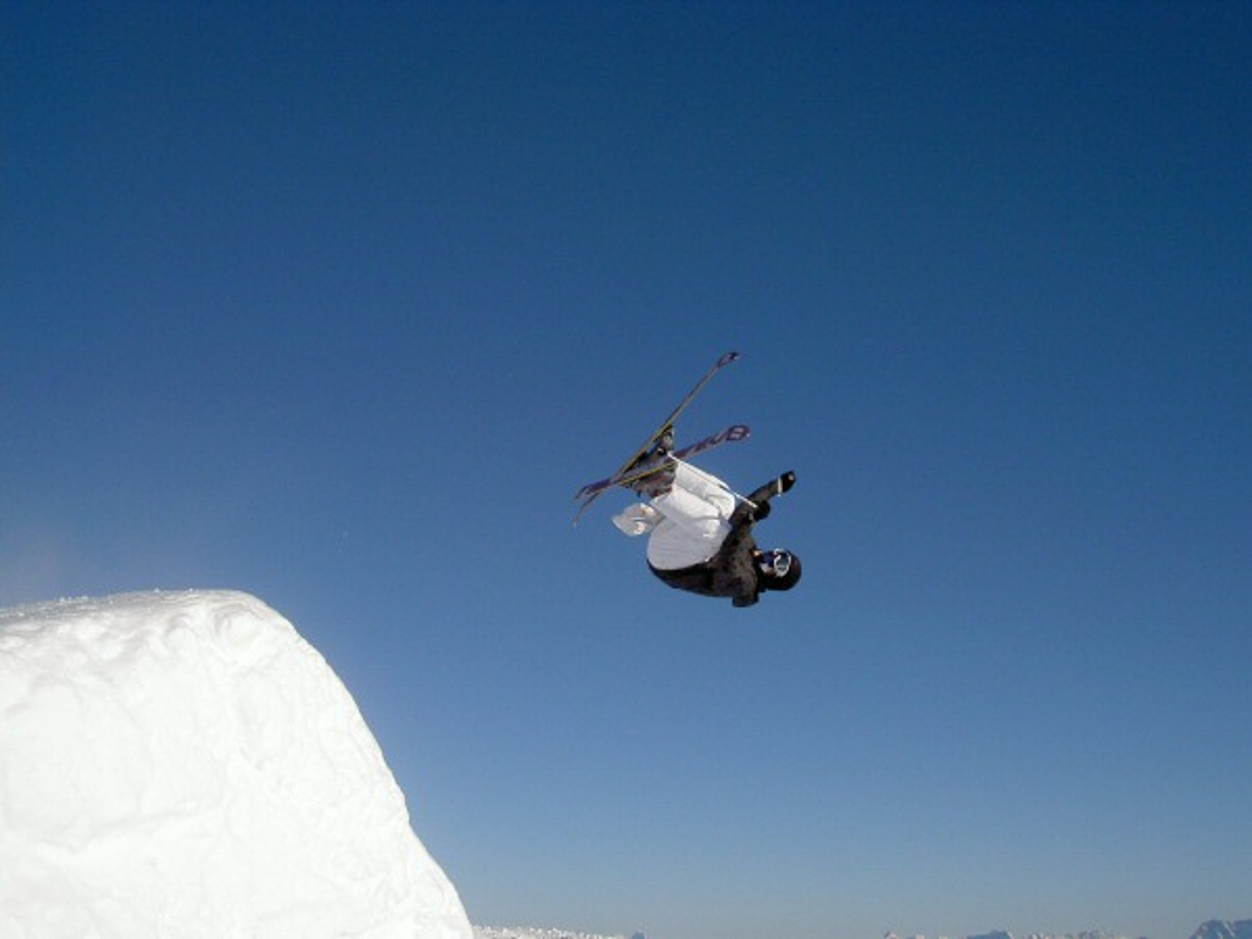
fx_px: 1411
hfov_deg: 47.9
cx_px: 626
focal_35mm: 39
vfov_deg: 36.8
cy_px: 470
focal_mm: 8
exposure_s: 1/2000
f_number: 4.7
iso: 100
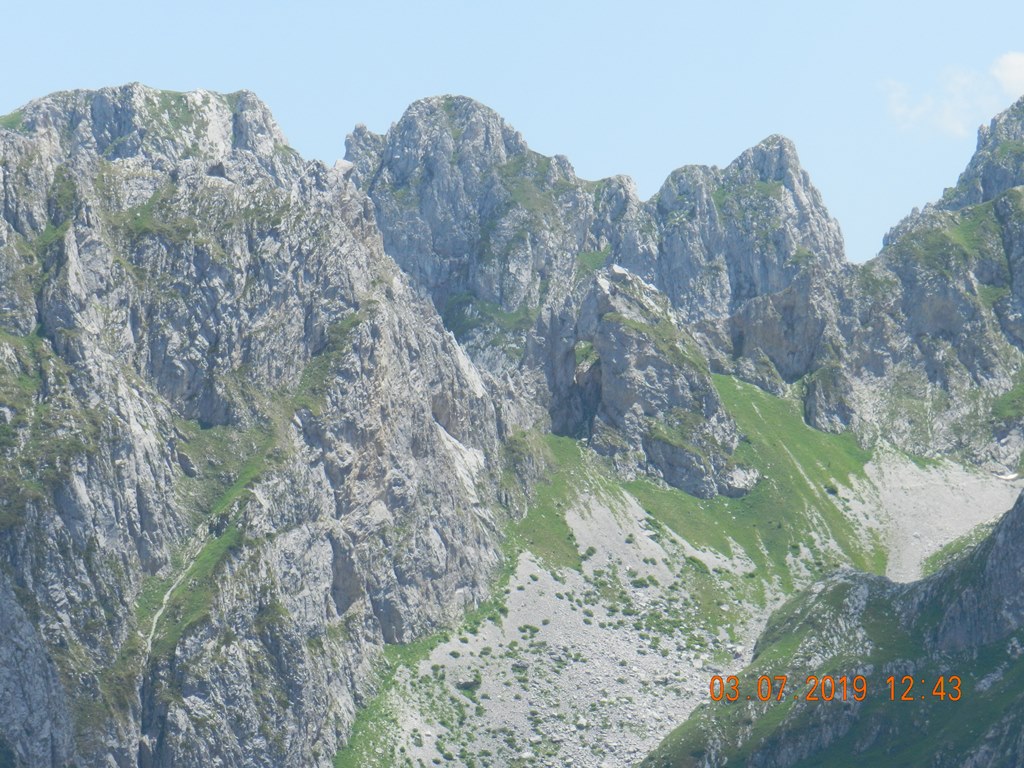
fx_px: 5650
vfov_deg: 7.8
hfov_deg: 10.4
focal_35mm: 191
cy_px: 384
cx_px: 512
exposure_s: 1/800
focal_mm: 34
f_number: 5.5
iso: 160
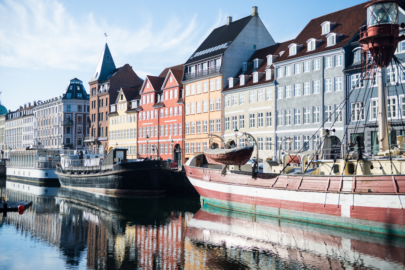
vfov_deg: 29.9
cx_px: 202
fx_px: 506
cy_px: 135
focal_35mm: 45
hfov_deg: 43.6
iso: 125
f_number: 3.5
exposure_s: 1/800
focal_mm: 45
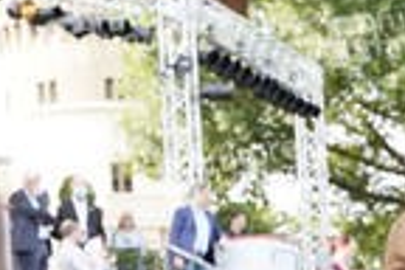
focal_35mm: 163
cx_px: 437
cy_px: 385
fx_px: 1834
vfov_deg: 8.3
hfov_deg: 12.4
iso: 640
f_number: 9
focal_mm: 52
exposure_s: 1/200
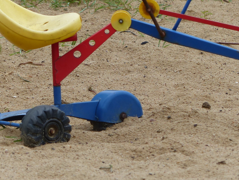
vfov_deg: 1.9
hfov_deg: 2.6
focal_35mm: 773
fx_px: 5338
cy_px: 89
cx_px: 122
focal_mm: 79.8
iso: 100
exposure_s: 1/250
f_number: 4
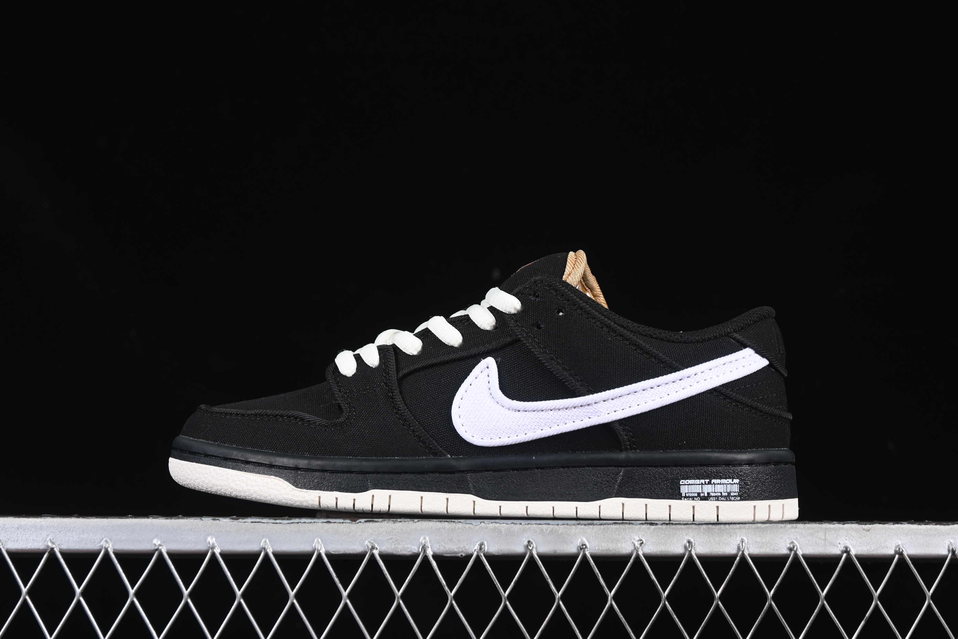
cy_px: 320
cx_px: 479
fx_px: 1996
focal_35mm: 75
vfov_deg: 18.2
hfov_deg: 27.0
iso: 160
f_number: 6.3
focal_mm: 50
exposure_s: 1/50
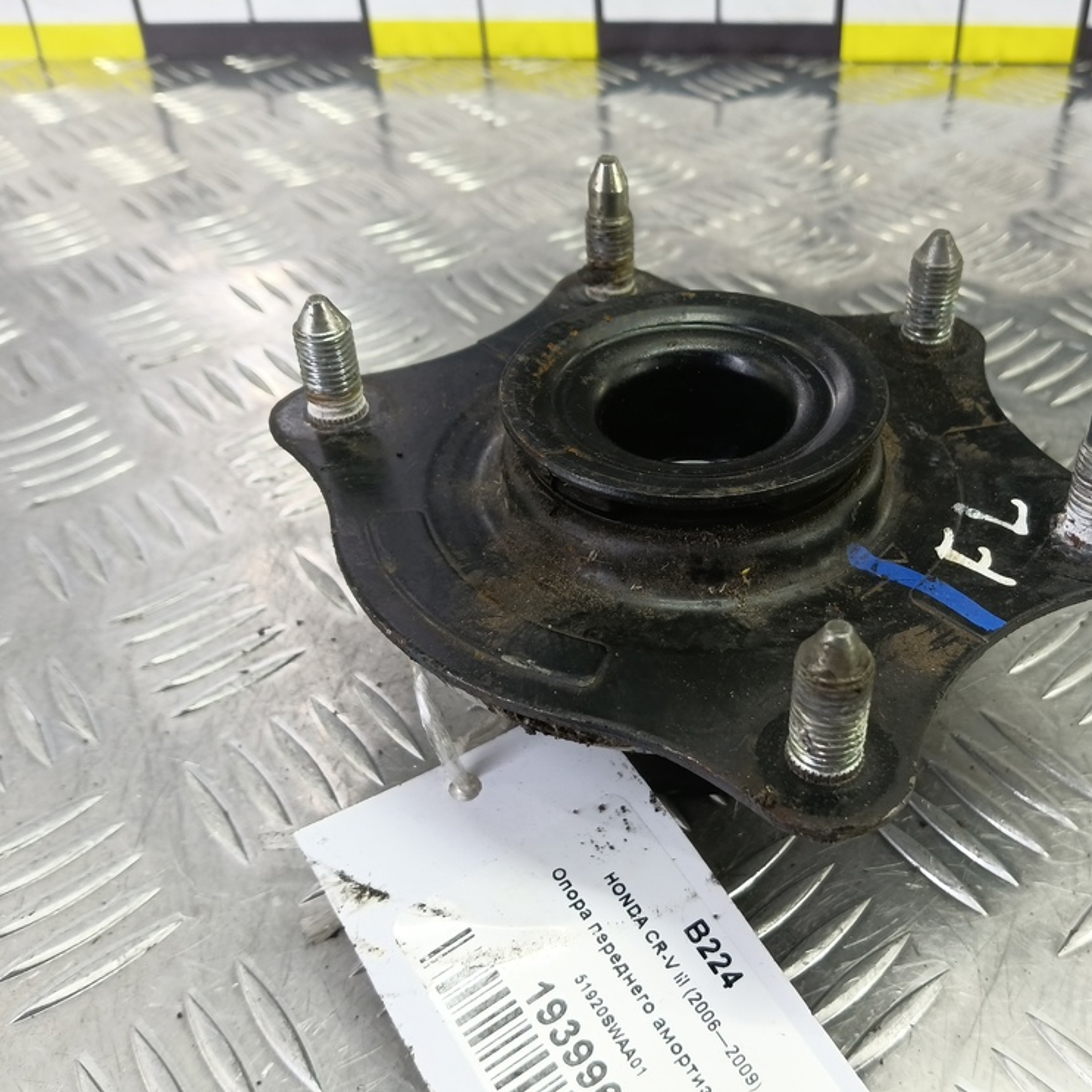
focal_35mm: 28
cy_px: 547
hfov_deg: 56.4
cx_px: 701
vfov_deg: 57.3
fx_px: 999
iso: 154
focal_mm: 4.11
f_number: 1.6
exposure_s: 1/50
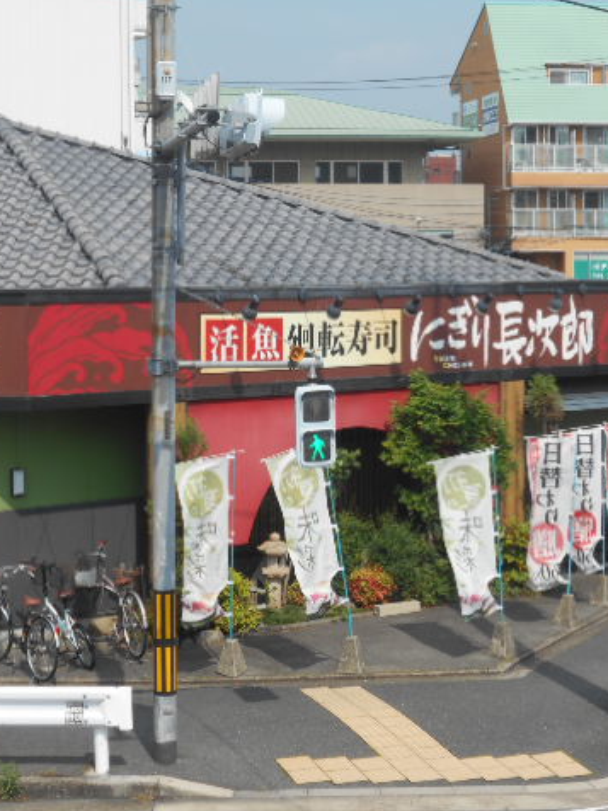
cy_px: 404
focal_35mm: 78
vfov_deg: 25.0
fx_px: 1827
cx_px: 301
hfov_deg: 18.9
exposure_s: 1/640
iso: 80
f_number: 4.9
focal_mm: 10
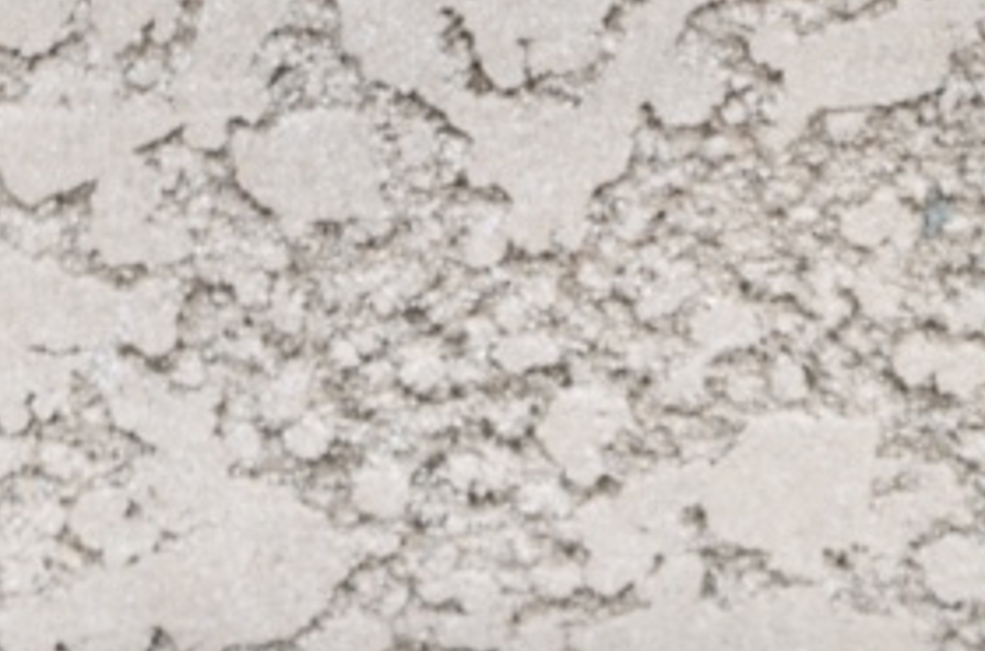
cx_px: 851
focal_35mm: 354
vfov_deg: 3.8
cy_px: 1226
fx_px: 9663
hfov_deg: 5.8
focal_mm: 55
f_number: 5.6
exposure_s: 1/60
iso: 140
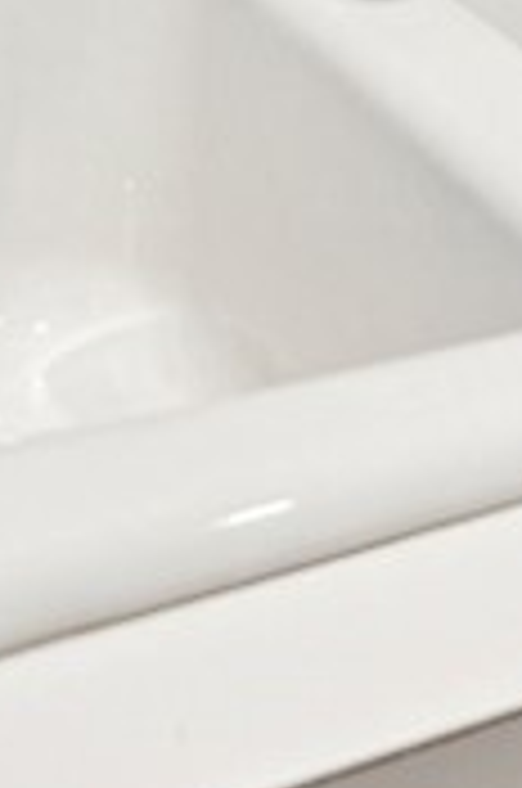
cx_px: 225
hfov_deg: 15.6
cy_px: -759
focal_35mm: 87
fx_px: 1900
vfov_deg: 17.4
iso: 200
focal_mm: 14
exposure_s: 1/13
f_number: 5.6
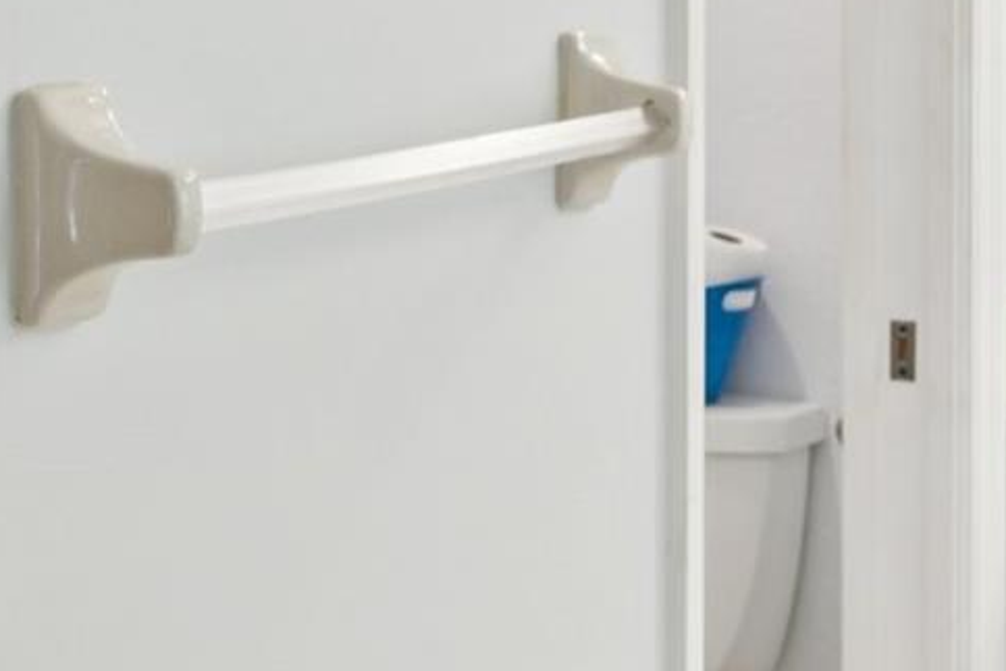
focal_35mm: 99
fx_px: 2767
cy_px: -51
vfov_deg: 13.6
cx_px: 322
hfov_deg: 20.5
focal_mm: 30
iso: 400
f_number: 8
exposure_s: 1/40
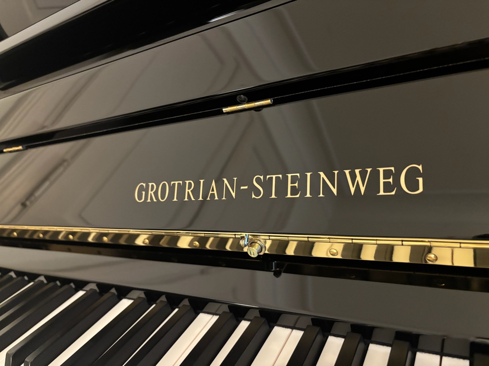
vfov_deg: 53.1
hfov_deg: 67.3
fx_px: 367
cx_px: 244
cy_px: 183
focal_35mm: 26
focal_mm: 5.96
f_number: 1.6
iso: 800
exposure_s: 1/30
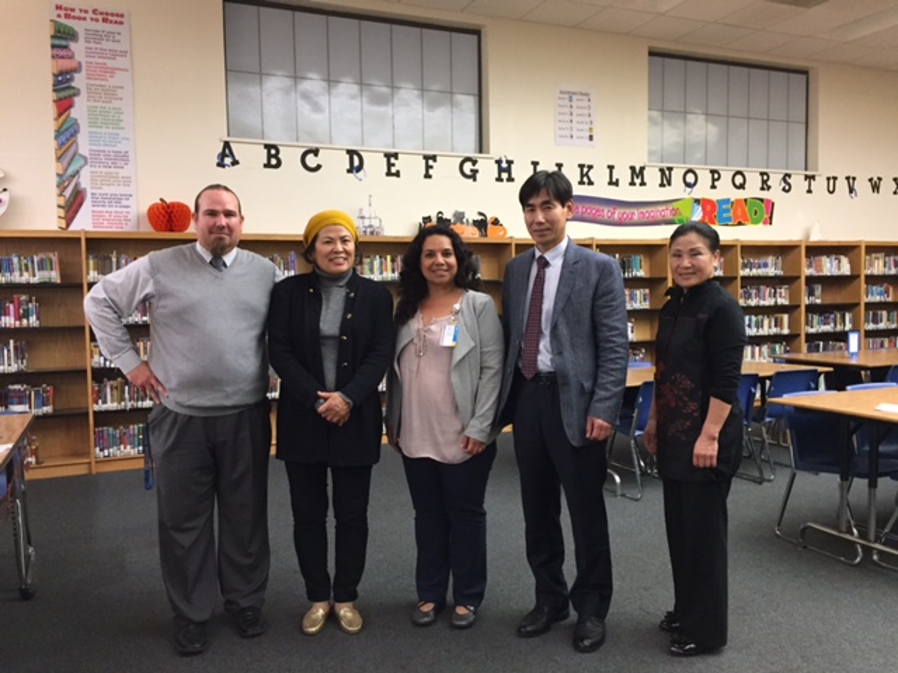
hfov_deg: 61.7
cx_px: 449
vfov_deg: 48.2
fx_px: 752
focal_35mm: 29
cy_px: 336
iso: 200
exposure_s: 1/30
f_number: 2.2
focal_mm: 4.15
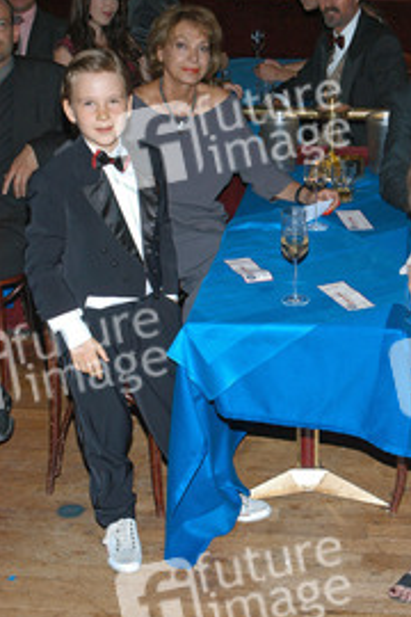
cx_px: 299
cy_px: 249
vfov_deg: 26.0
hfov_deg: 17.5
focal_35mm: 78
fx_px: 1331
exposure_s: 1/125
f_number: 5.6
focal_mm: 35
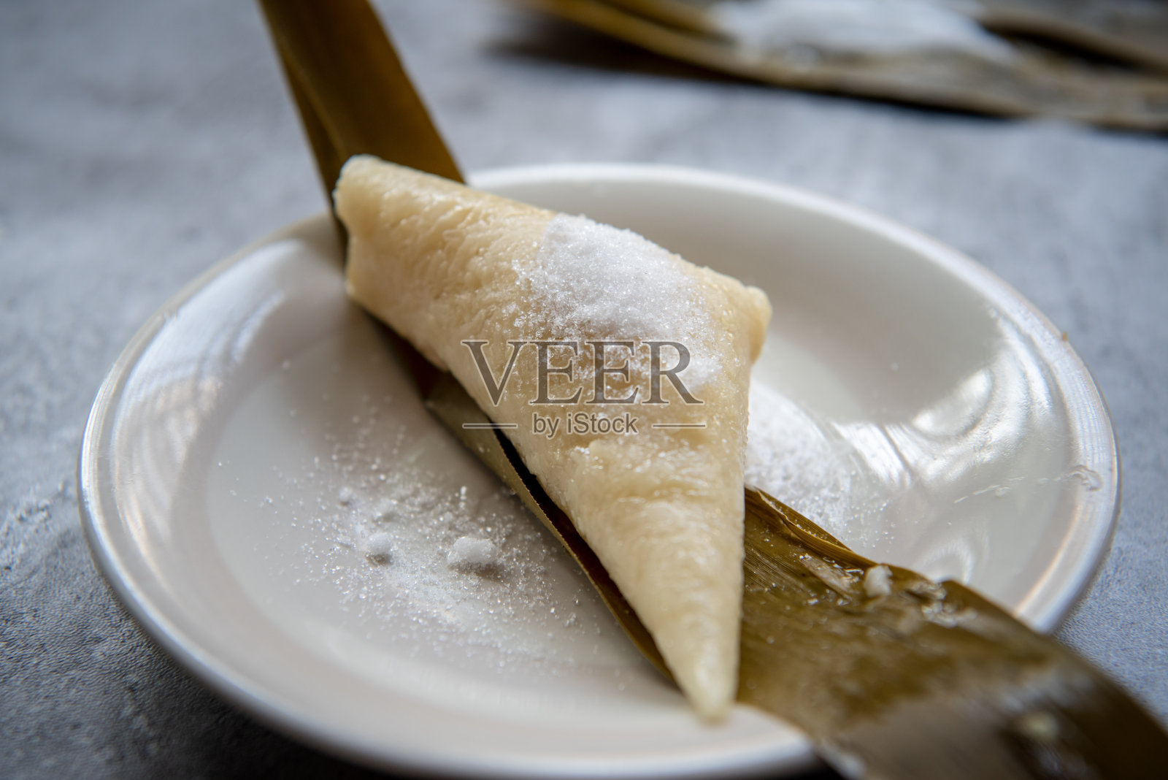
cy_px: 390
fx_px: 1817
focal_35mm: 56
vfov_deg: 24.2
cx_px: 584
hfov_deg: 35.6
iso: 250
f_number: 5
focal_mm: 56
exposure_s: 1/50
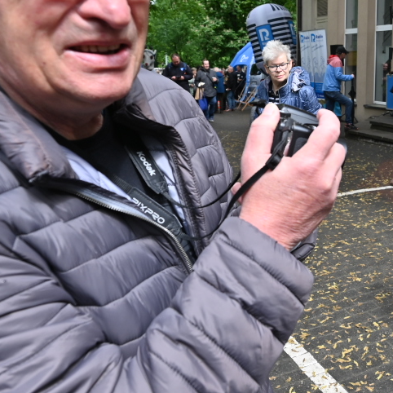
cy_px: 166
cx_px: 343
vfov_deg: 41.7
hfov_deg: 39.3
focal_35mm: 40
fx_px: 514
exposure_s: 1/400
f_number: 4.5
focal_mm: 14
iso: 100
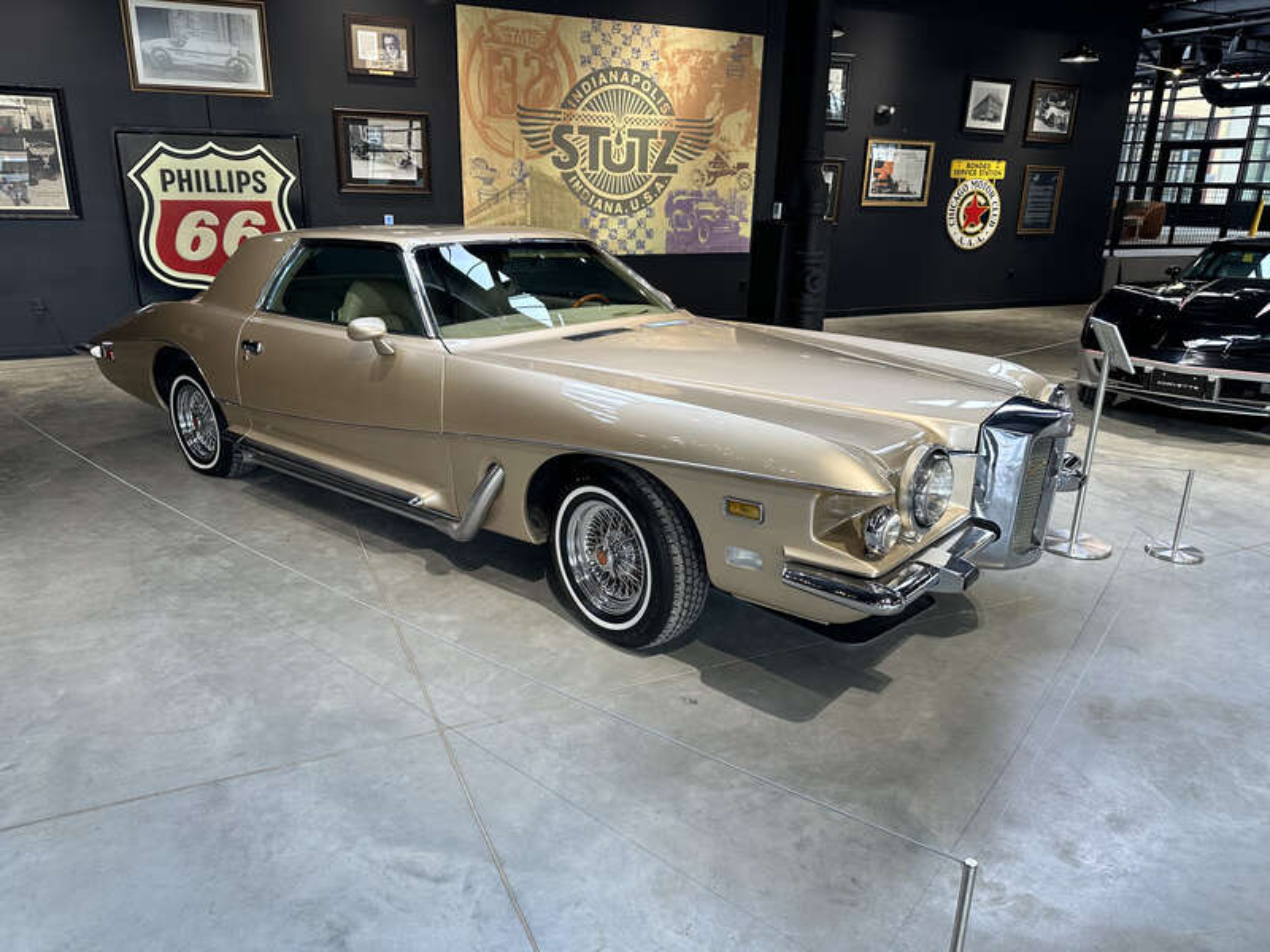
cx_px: 635
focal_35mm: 24
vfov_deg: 56.8
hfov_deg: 71.6
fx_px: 881
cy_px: 476
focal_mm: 6.86
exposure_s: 1/120
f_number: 1.78
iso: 100
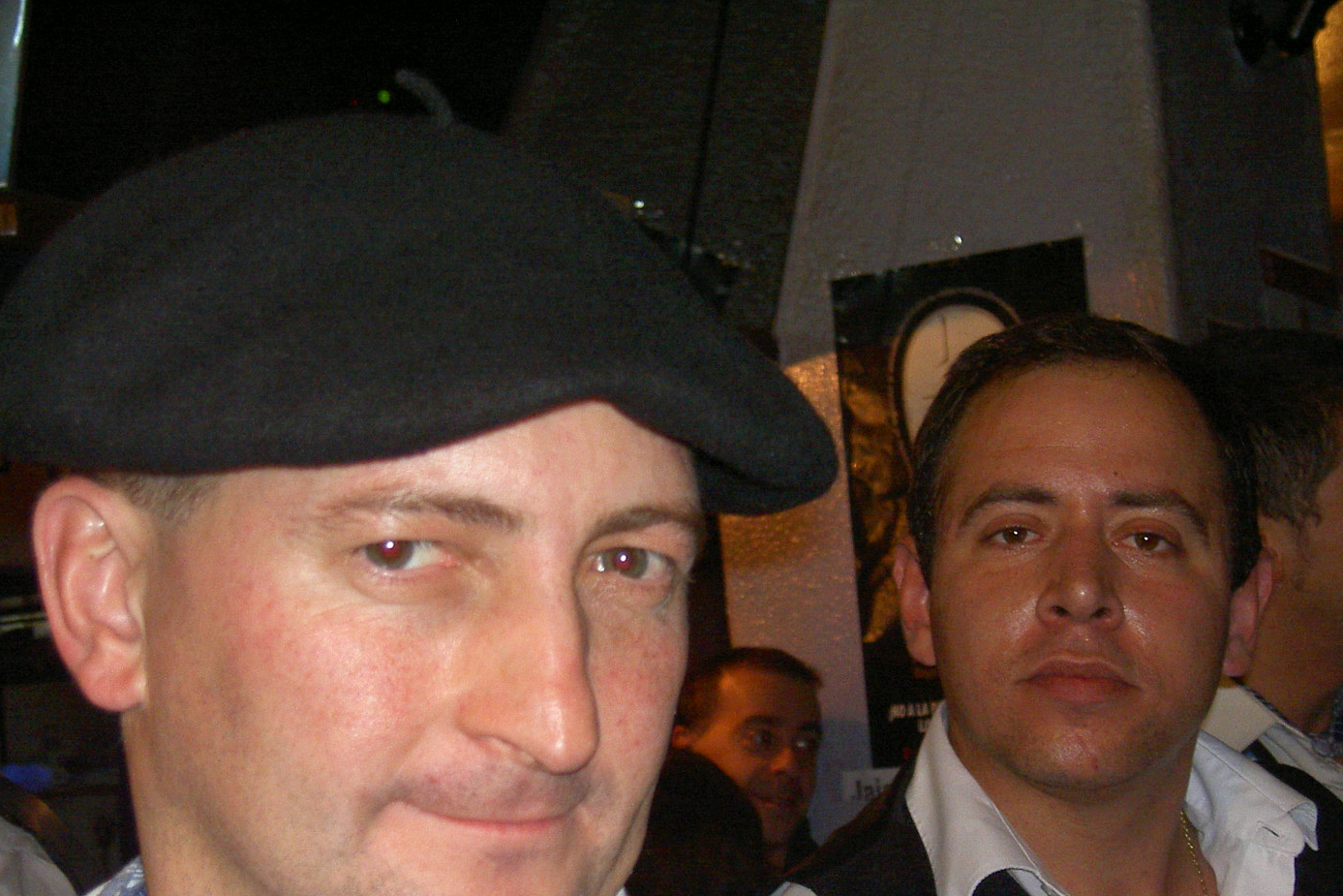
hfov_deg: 30.5
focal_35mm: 66
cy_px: 564
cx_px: 655
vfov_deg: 20.6
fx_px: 2462
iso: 100
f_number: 3.3
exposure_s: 1/68.5
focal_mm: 11.3
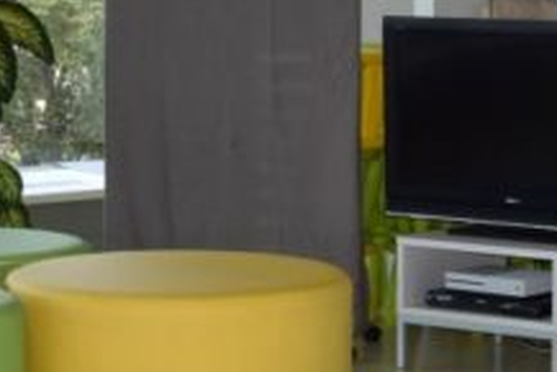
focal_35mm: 170
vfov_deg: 8.1
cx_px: 226
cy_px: 135
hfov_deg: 12.1
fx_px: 2632
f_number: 5.6
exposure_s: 1/125
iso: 220
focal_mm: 24
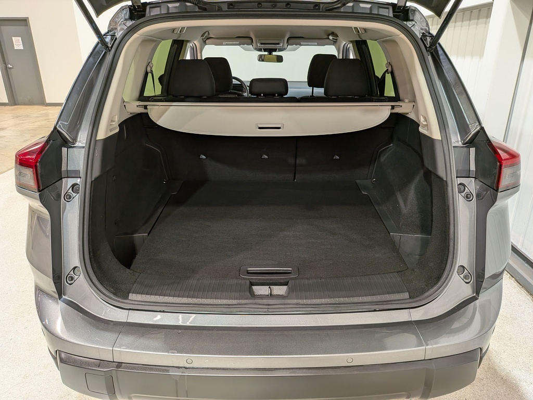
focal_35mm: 24
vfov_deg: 56.8
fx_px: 370
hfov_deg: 71.6
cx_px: 266
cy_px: 200
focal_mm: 4.53
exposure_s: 1/60
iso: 94
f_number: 1.7
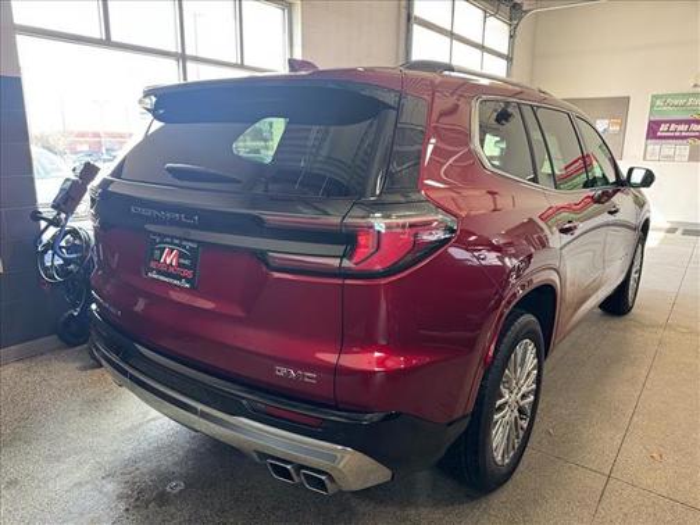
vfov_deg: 56.8
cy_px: 262
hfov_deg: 71.6
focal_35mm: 24
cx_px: 350
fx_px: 485
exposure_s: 1/120
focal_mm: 6.76
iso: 200
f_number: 1.78
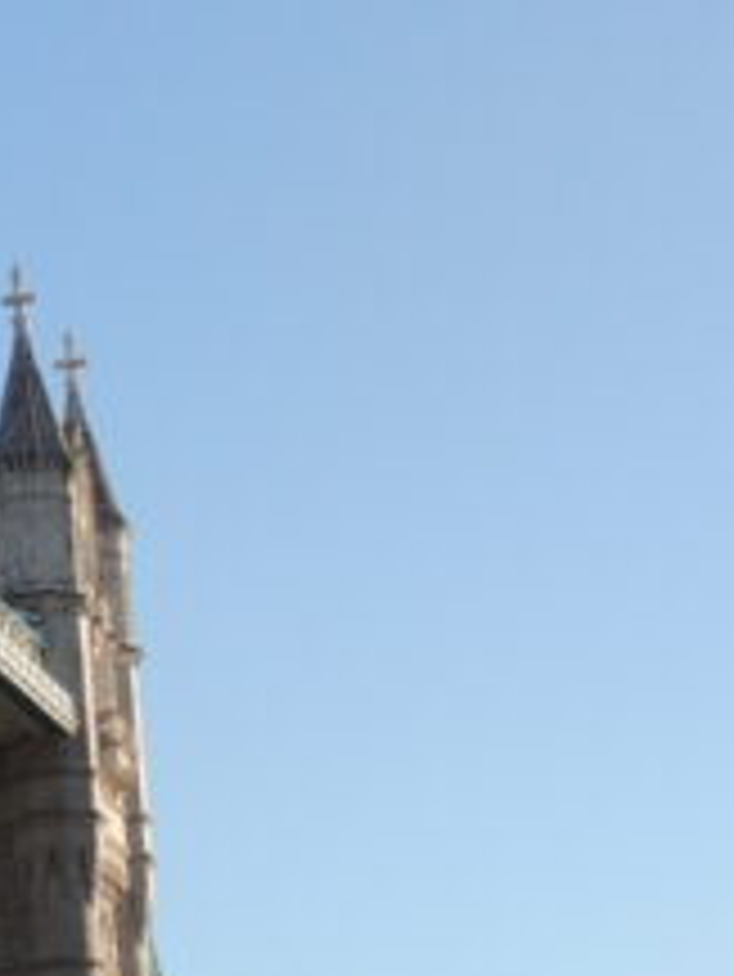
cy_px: 360
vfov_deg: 13.0
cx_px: -815
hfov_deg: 9.1
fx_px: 4293
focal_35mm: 152
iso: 100
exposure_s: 1/800
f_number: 3.4
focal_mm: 7.6
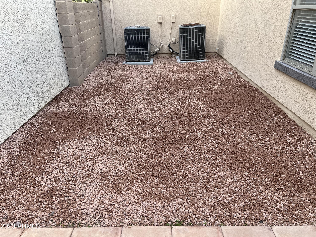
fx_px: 237
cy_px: 118
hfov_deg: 67.3
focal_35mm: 26
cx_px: 158
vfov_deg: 53.1
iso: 64
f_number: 1.5
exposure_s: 1/144
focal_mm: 5.7
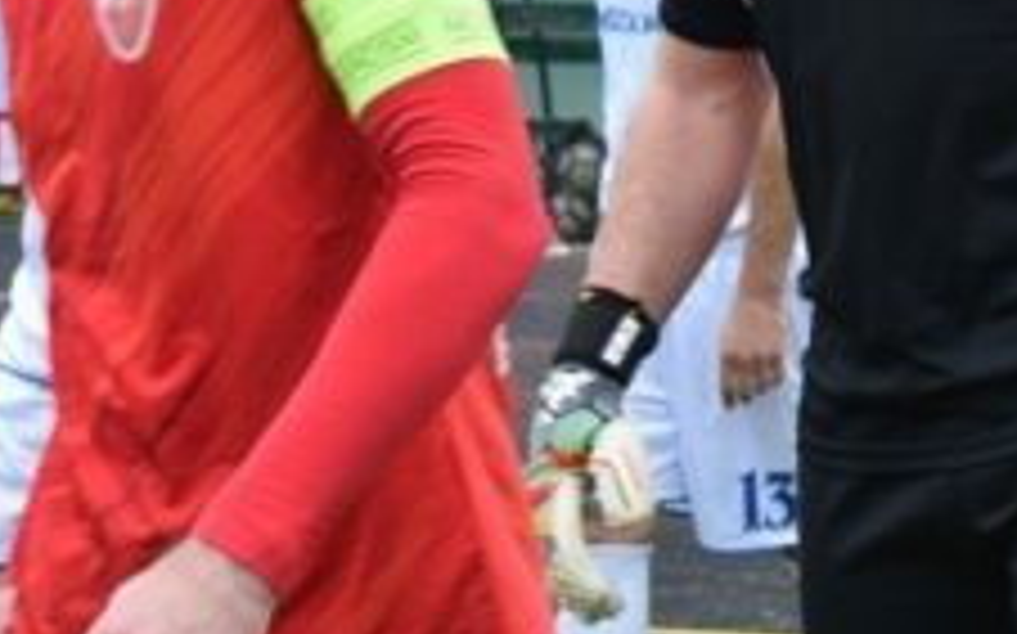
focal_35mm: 190
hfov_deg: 10.7
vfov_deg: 6.9
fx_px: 5264
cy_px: 353
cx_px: 1413
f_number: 6.3
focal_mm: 42
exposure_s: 1/160
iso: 400
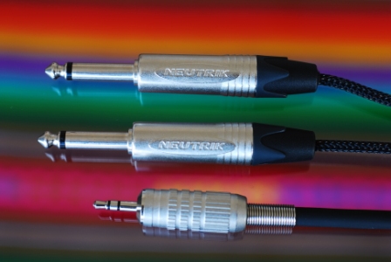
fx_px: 979
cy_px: 131
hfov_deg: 22.6
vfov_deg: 15.2
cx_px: 196
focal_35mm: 90
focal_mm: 60
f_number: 5.6
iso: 100
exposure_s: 1/8
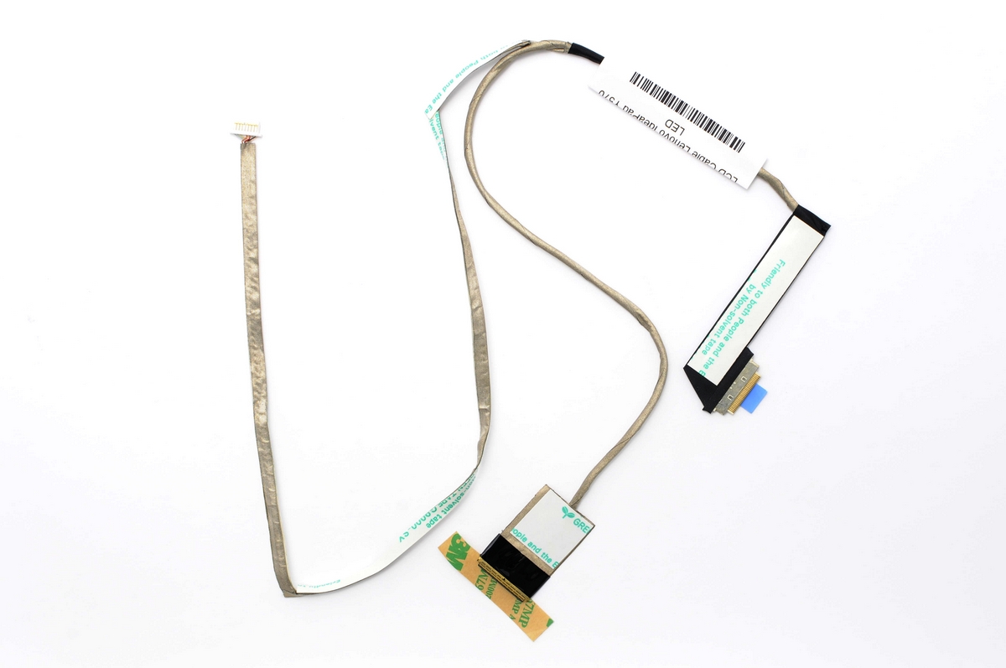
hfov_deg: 37.9
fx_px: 1465
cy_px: 334
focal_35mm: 52
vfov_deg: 25.7
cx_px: 503
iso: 200
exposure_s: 1/20
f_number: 9
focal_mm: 35
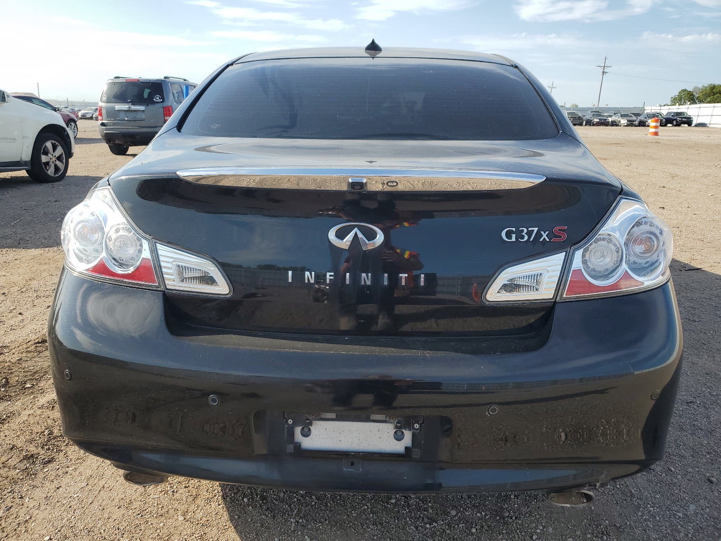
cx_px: 360
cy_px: 270
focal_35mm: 26
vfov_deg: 53.1
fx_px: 542
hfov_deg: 67.3
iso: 50
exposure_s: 1/2000
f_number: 1.5
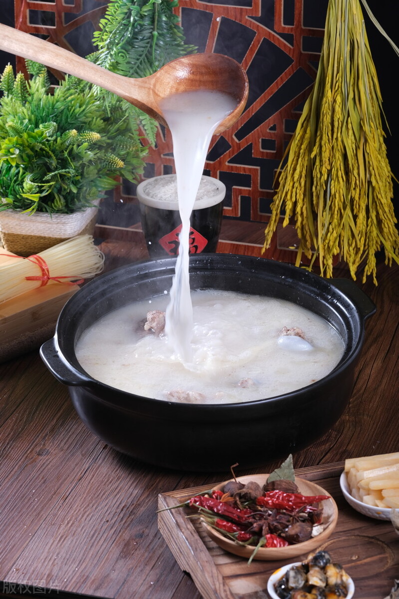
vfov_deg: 15.2
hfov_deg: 10.2
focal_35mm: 135
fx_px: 2246
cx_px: 200
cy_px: 300
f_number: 8
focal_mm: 90
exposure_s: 1/160
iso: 160
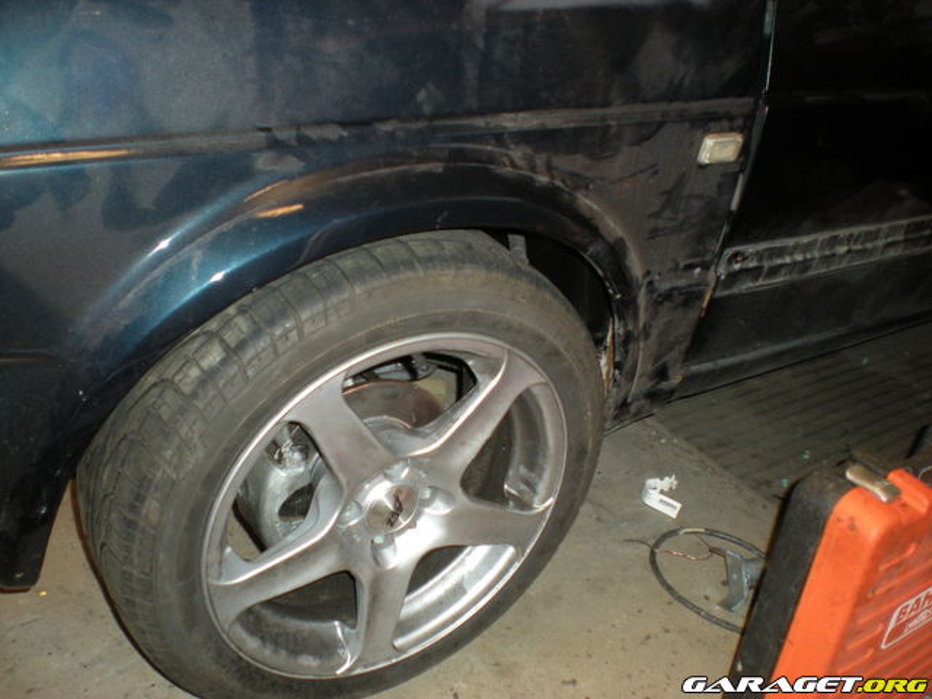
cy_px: 350
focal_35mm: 38
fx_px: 1023
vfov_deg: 37.7
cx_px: 466
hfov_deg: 49.0
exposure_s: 1/60
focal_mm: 6.3
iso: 167
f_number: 3.1
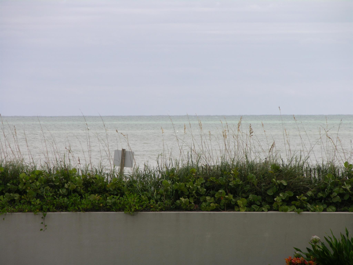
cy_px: 132
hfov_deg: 7.1
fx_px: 2855
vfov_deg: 5.3
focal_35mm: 280
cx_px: 176
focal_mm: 71.2
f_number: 5.3
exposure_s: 1/270
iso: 50
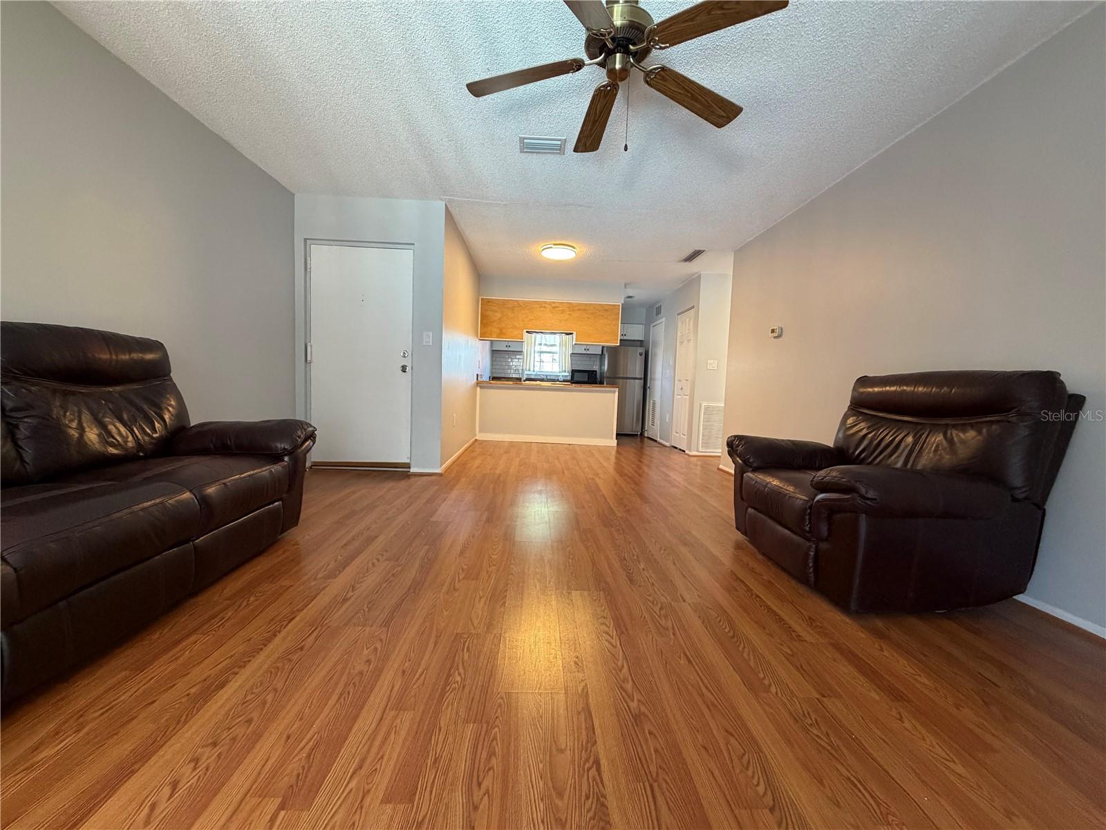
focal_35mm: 14
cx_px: 553
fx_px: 447
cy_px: 415
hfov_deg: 102.1
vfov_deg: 85.7
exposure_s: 1/60
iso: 400
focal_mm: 2.22
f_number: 2.2
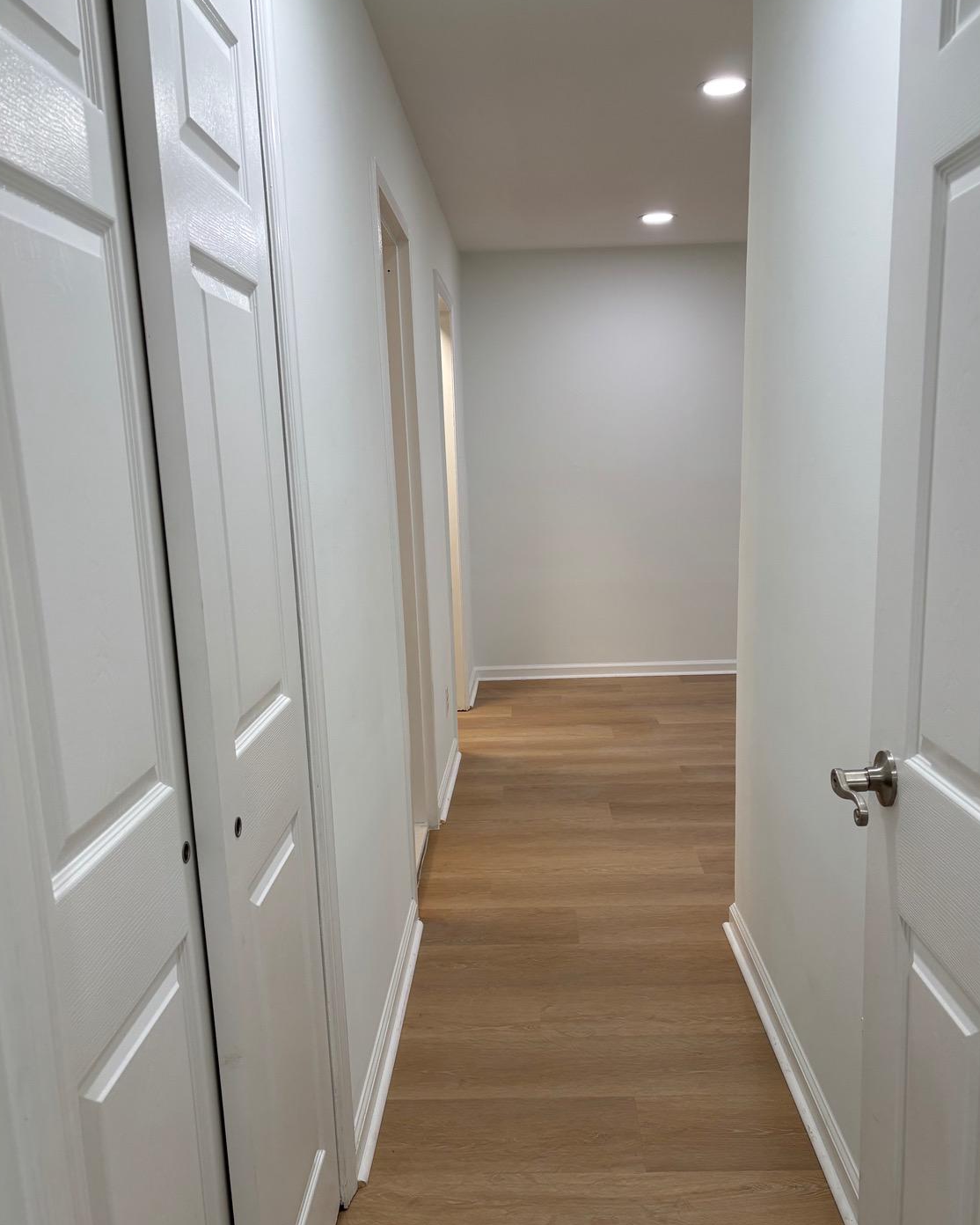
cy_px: 664
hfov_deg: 51.5
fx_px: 1015
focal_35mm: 28
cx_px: 500
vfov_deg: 62.1
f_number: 1.6
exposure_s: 1/120
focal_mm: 5.96
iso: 100
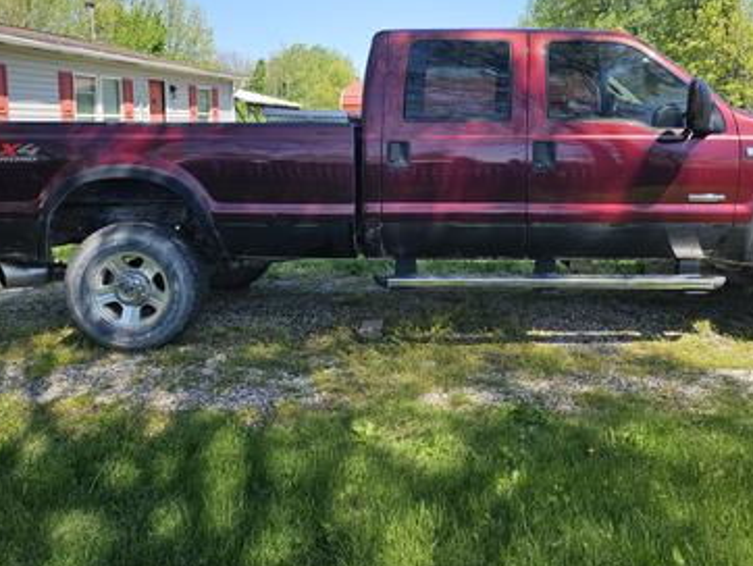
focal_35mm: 32
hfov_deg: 56.3
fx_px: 697
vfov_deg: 43.6
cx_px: 458
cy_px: 187
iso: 16
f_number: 1.7
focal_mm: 6.3
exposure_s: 1/521
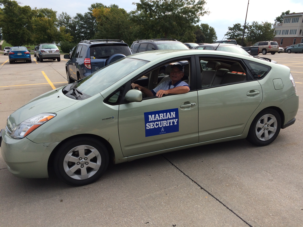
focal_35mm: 29
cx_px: 152
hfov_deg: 61.7
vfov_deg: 48.2
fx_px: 254
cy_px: 114
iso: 32
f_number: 2.2
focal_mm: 4.15
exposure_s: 1/1709
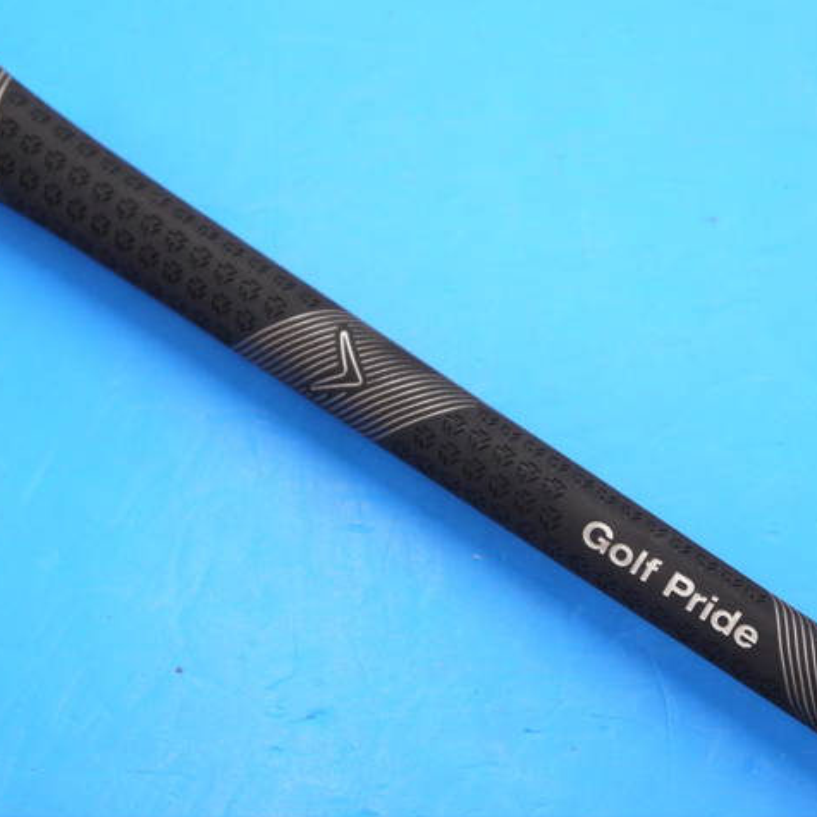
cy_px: 409
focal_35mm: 100
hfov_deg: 17.4
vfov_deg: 17.4
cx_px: 416
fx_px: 2670
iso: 800
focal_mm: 42
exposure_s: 1/80
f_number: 5.6
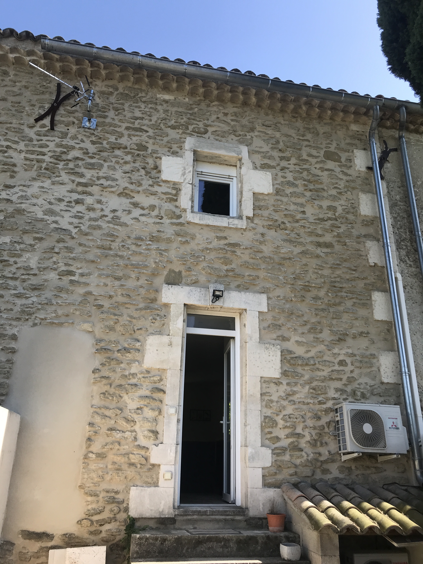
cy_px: 282
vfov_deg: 63.4
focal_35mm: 28
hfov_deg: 49.7
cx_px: 212
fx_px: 456
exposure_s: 1/879
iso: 20
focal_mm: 3.99
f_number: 1.8
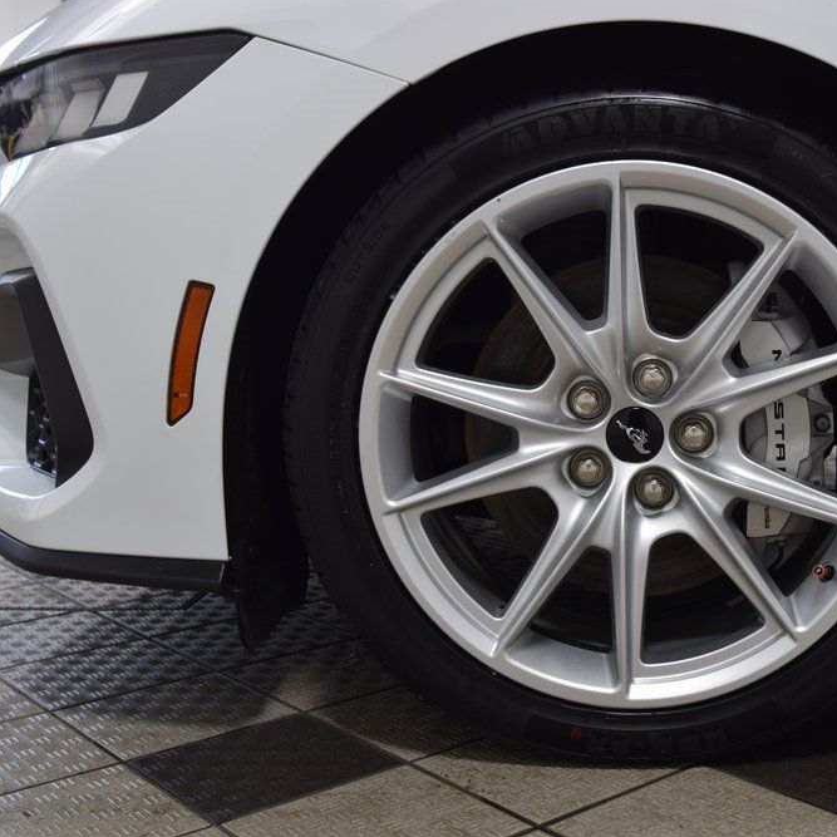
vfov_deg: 36.1
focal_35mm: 47
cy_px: 425
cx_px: 641
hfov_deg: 35.2
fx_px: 1286
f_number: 6.3
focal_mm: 24
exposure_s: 1/20
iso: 400
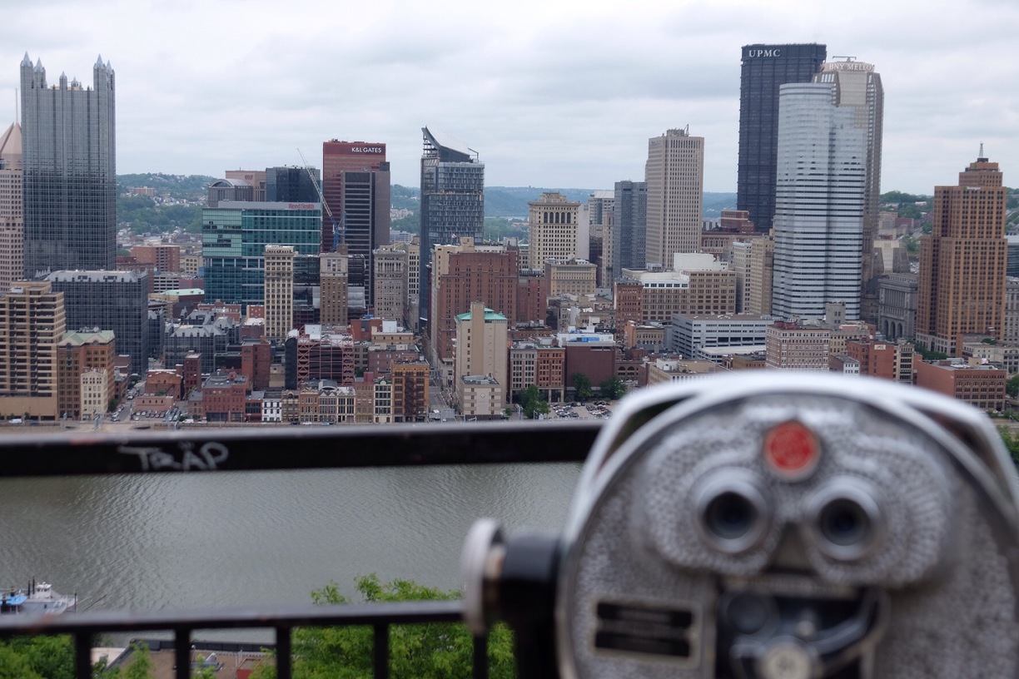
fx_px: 1387
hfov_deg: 40.3
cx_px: 510
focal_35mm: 49
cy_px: 340
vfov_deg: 27.5
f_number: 4.3
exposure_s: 1/600
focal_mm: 32.6
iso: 200
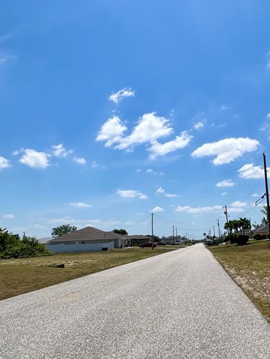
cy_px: 216
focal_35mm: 27
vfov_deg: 64.7
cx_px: 207
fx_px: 281
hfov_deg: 49.0
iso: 40
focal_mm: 1.57
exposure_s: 1/4219
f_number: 1.8
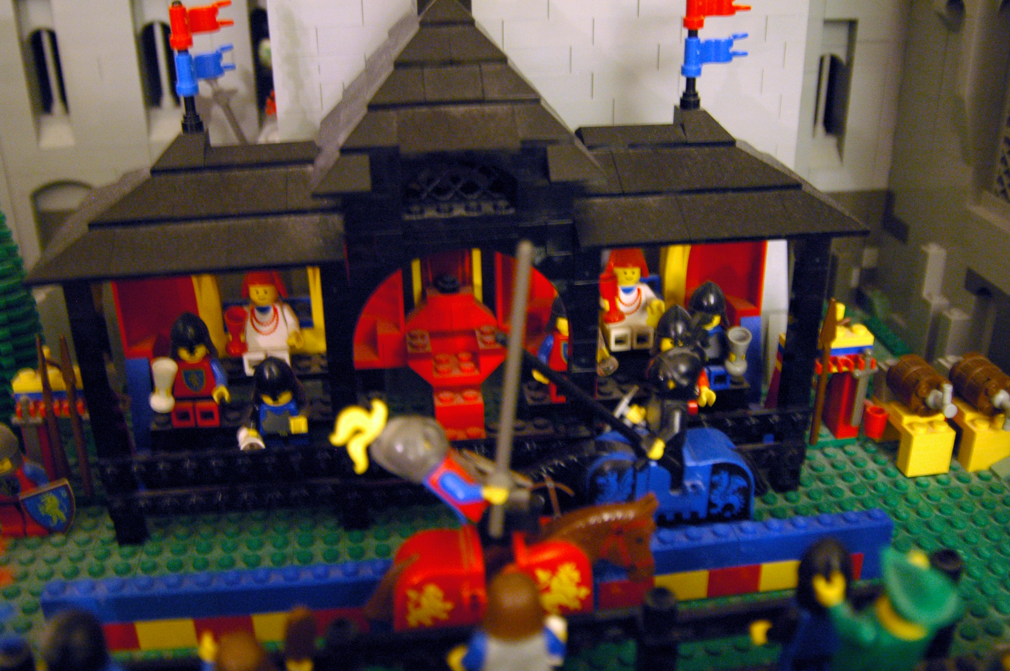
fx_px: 1009
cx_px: 505
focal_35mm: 36
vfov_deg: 36.8
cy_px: 336
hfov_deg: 53.2
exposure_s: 1/8
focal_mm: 24
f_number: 3.5
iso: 1600
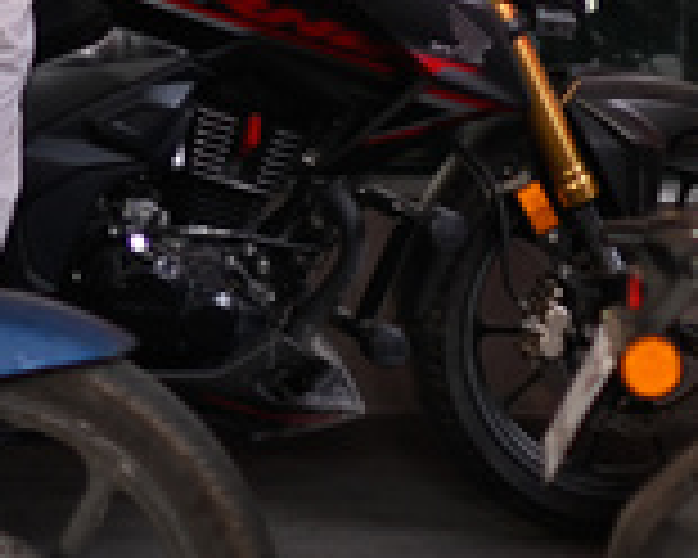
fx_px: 4483
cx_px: -27
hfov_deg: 8.8
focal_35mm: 217
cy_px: -459
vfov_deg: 6.9
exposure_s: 1/125
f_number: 1.4
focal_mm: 35
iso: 160
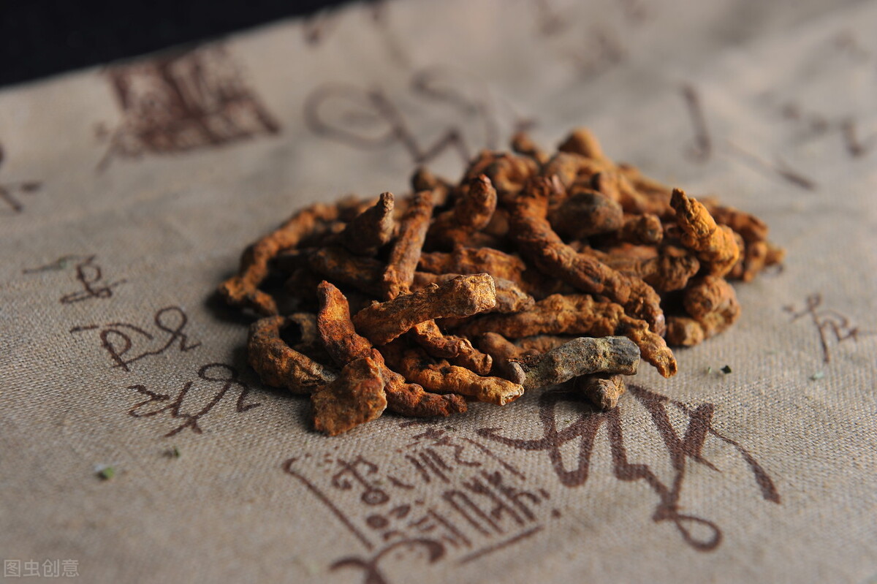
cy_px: 292
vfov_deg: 19.4
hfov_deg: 28.9
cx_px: 438
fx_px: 1704
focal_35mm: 70
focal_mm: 70
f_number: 6.3
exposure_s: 1/100
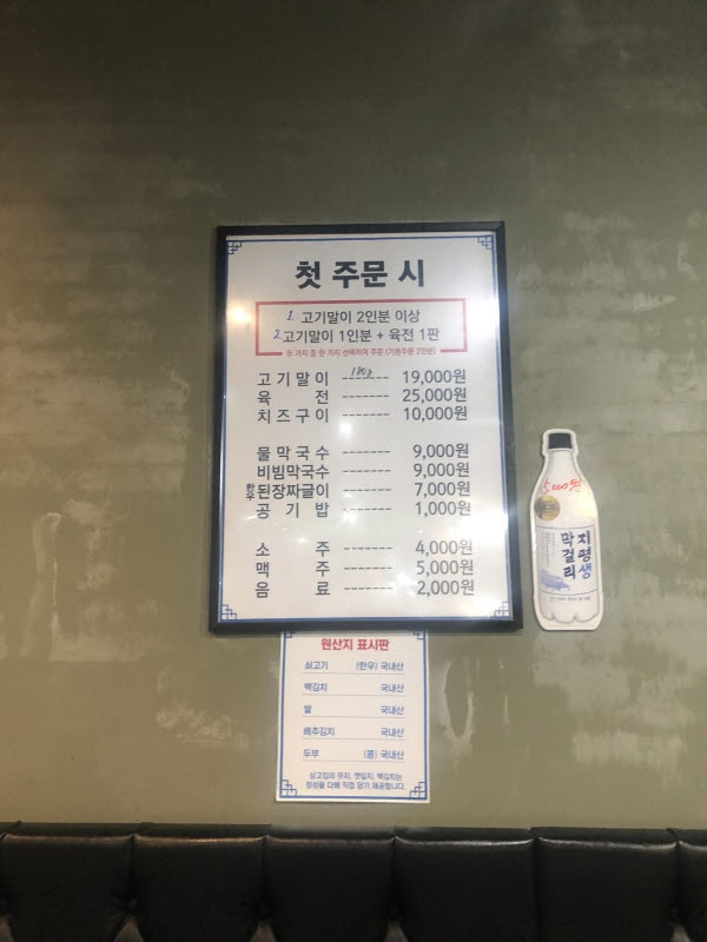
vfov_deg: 63.4
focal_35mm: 28
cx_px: 354
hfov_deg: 49.7
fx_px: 762
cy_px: 471
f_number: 1.8
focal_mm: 4
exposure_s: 1/15
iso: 80
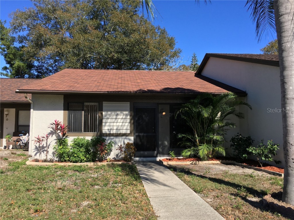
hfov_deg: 61.7
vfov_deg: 48.2
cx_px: 147
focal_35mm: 29
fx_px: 246
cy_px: 110
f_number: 2.2
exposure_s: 1/1166
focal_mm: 4.15
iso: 25
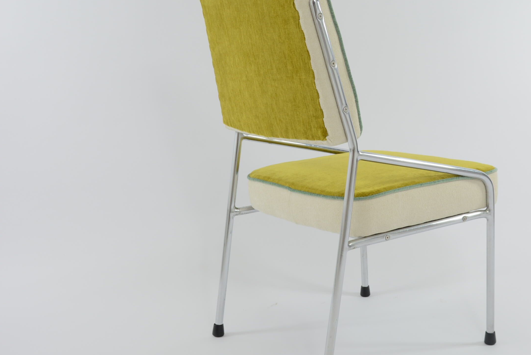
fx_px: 738
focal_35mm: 50
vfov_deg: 27.0
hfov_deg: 39.1
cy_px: 175
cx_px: 352
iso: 400
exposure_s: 1/125
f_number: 5.6
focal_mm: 24
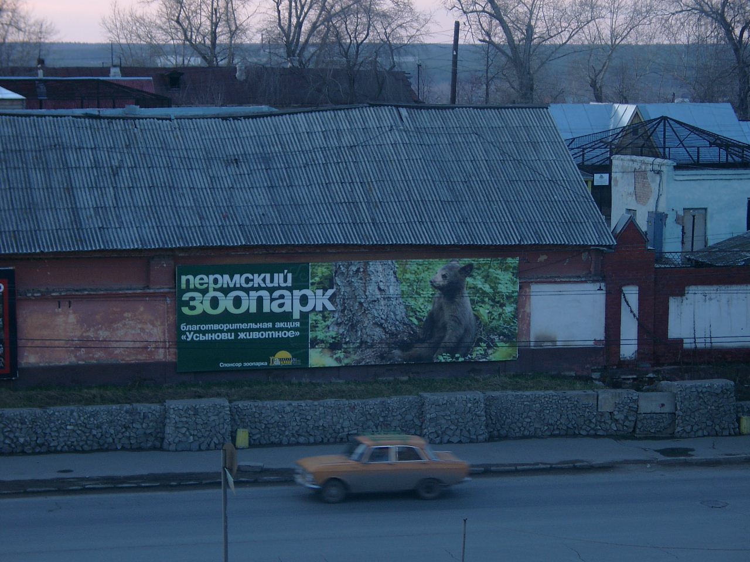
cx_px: 375
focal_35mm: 100
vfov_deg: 14.8
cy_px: 281
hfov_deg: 19.6
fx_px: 2167
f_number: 2
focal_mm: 20.74
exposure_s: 1/60
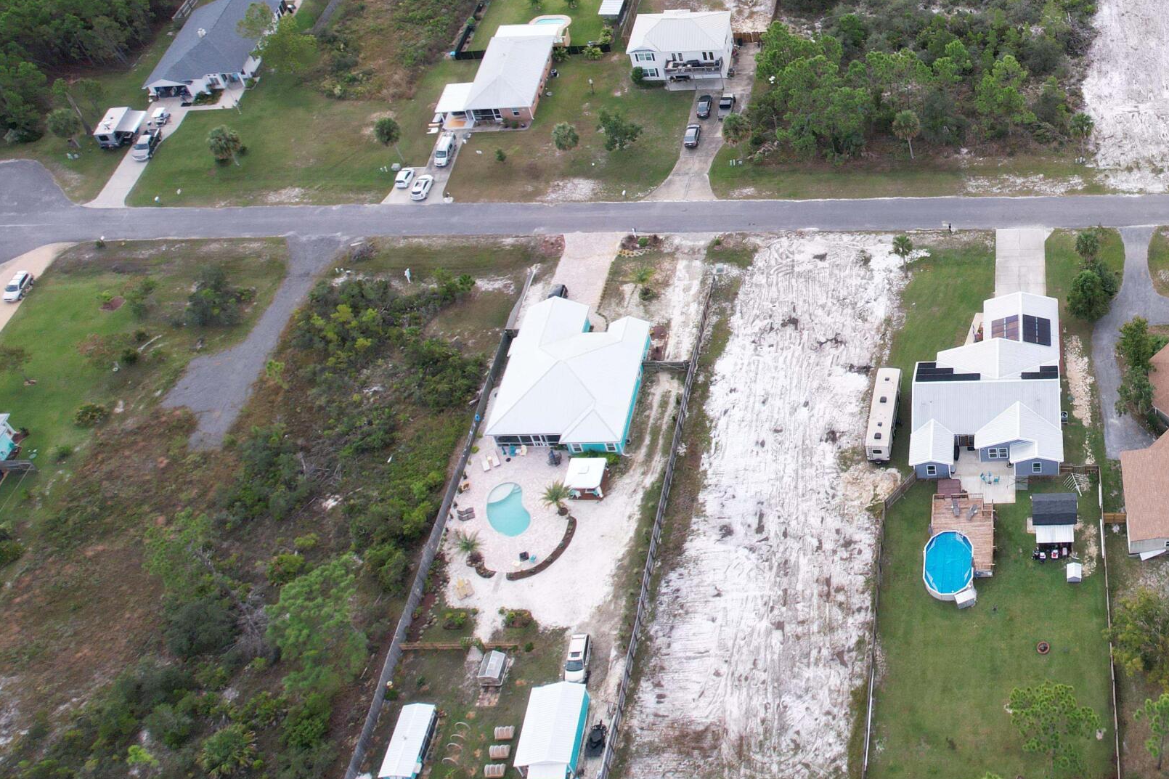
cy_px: 150
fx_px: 1331
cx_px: 1064
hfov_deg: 43.1
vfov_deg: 31.7
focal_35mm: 41
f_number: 2.8
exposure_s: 1/800
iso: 150
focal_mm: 8.38
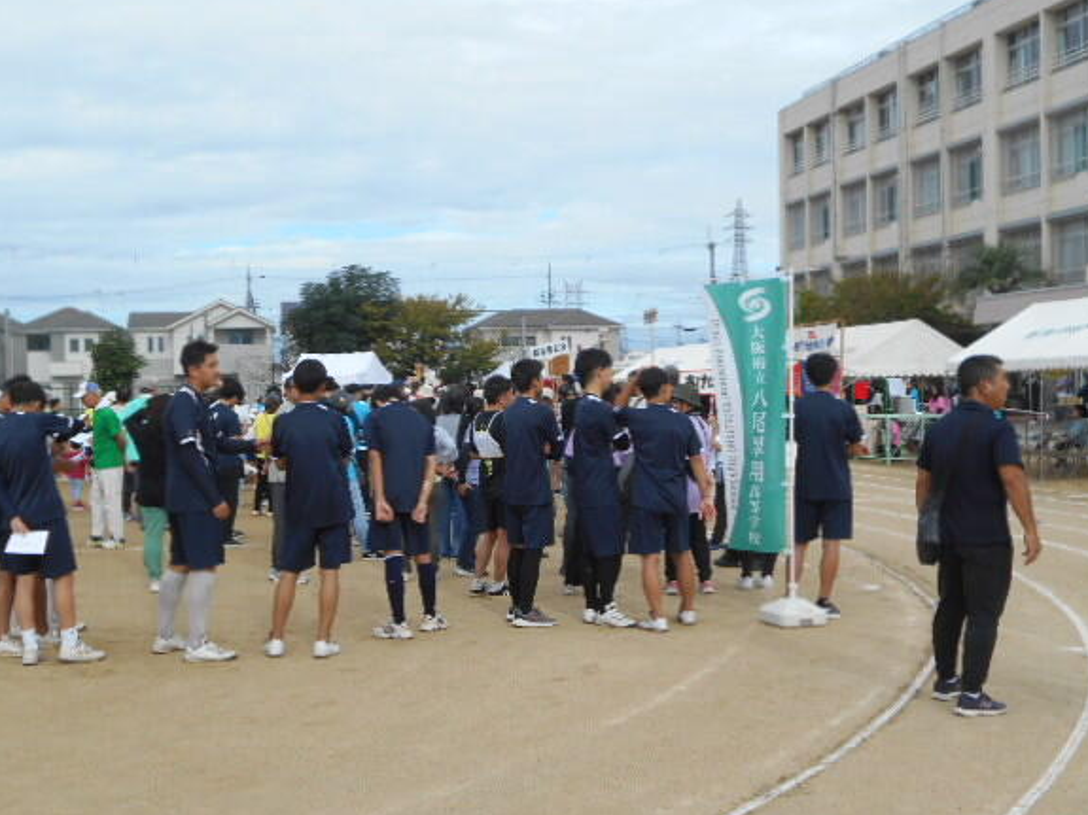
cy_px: 414
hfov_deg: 38.9
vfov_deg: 29.7
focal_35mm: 49
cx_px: 507
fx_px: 1540
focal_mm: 7.7
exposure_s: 1/500
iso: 80
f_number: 4.2
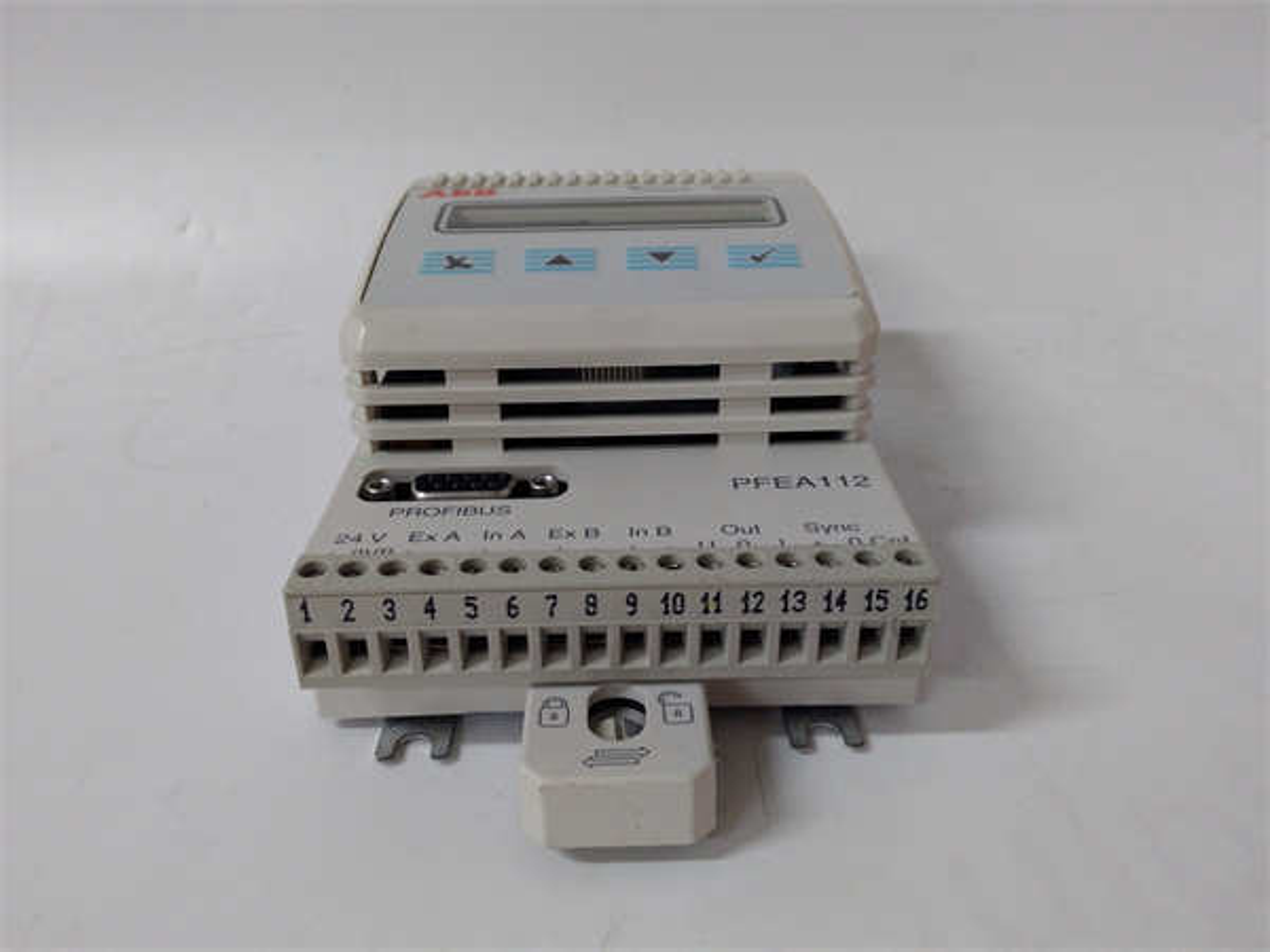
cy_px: 476
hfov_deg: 65.3
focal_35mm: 27
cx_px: 635
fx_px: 991
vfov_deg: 51.4
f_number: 2
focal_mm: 3.79
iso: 294
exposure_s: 1/33
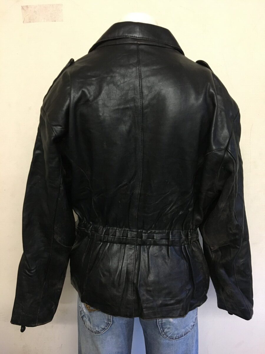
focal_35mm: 29
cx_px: 132
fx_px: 296
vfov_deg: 61.7
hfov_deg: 48.2
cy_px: 177
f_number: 2.2
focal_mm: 4.15
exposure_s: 1/33
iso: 200
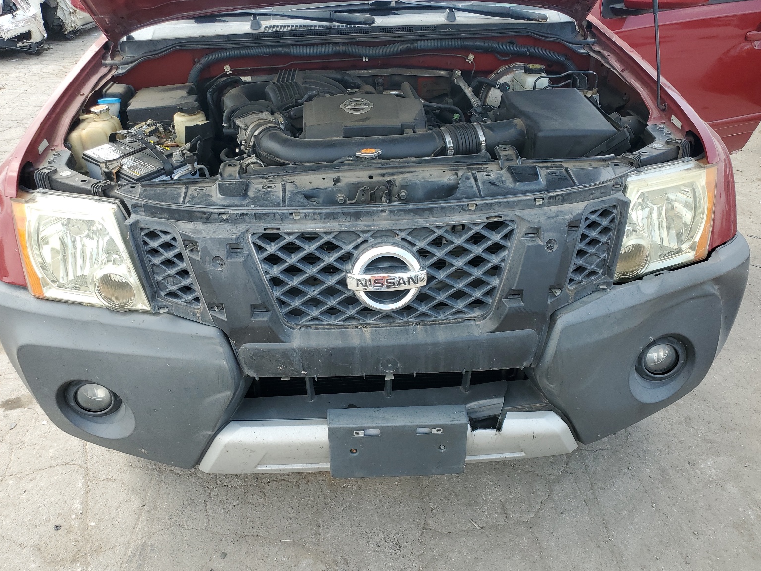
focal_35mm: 27
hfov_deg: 65.3
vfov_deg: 51.3
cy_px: 275
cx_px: 372
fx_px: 594
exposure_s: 1/625
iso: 50
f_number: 1.5
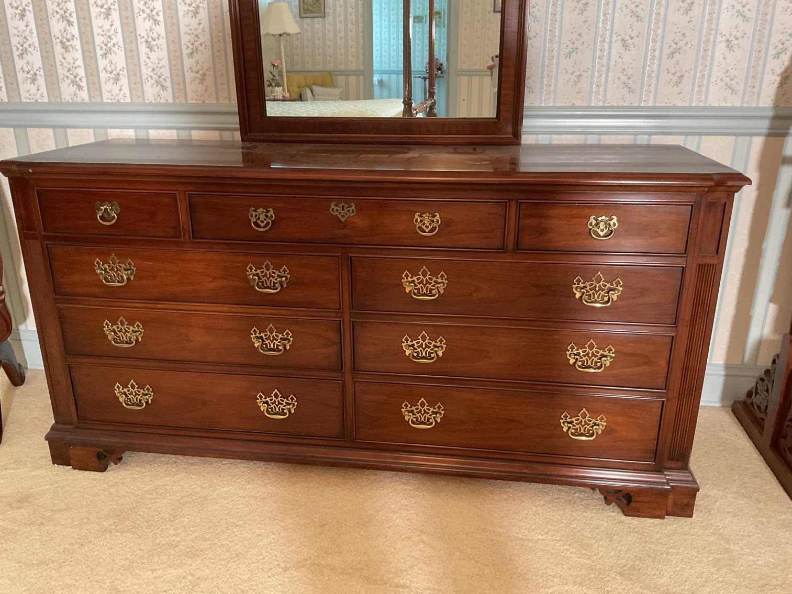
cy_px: 297
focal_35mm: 29
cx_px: 396
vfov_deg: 48.2
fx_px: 664
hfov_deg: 61.7
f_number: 1.8
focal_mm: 3
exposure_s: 1/30
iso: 320
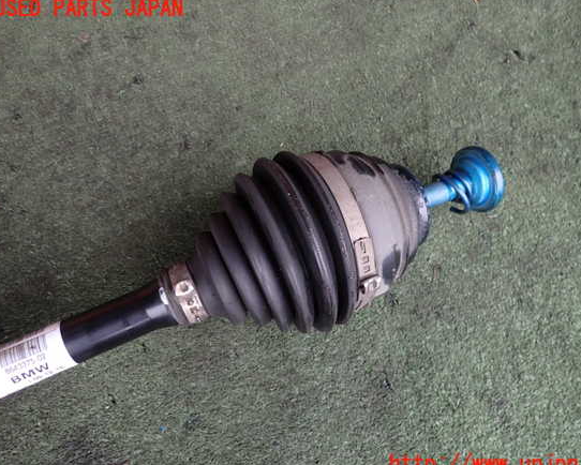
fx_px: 464
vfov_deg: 53.2
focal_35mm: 27
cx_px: 310
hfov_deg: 64.0
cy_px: 237
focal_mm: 4.5
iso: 100
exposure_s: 1/100
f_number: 2
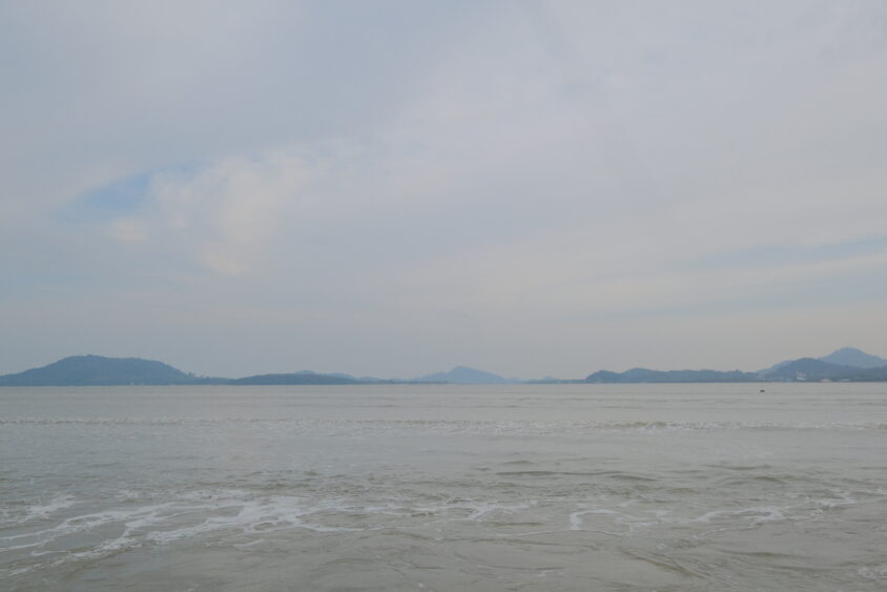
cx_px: 444
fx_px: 739
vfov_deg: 43.6
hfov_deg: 61.9
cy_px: 296
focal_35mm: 30
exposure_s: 1/1600
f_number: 7.1
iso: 1250
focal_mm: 20
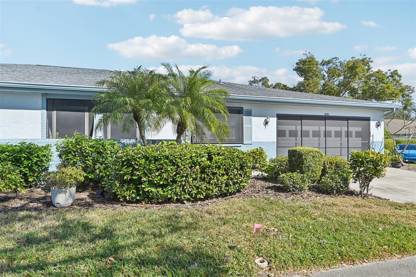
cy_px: 138
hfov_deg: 79.9
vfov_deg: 58.3
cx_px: 208
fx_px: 248
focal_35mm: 22
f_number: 8
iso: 400
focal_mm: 21.5
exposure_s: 1/1000
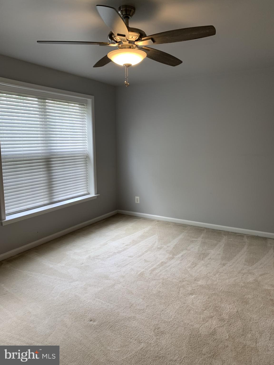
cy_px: 182
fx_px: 274
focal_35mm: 26
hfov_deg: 53.1
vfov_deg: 67.3
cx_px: 137
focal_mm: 4.25
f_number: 1.8
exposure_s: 1/120
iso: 50
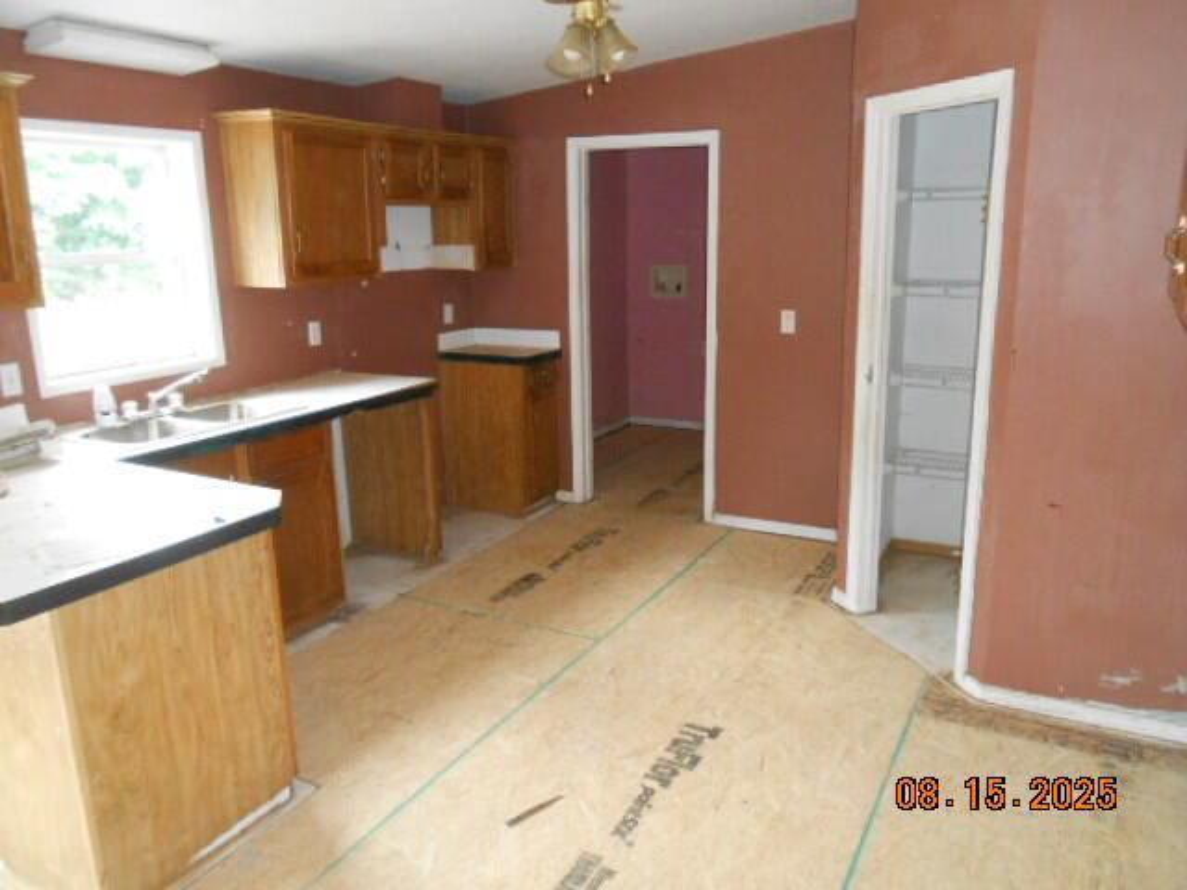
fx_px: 892
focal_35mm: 26
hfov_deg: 67.3
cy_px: 445
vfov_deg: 53.1
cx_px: 594
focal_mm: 4.6
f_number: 3.5
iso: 500
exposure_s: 1/25
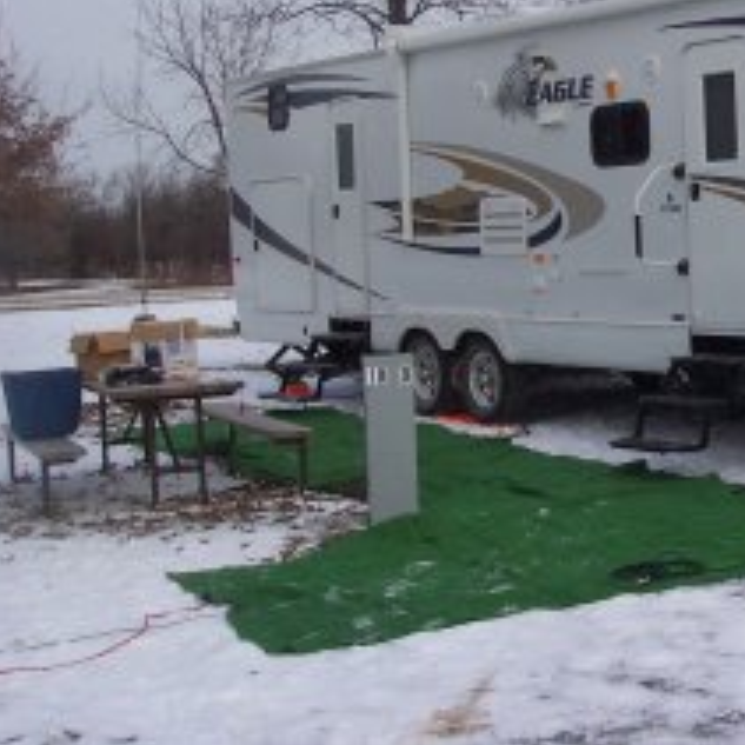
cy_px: 219
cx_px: 780
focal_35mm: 69
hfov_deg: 23.7
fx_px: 1680
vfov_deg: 24.8
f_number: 4.8
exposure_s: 1/350
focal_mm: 8
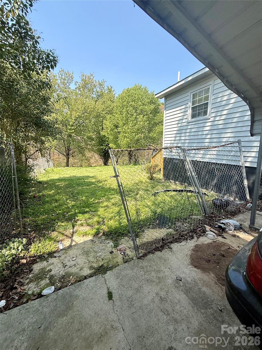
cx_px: 131
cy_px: 175
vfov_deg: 102.1
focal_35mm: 14
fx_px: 141
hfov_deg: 85.7
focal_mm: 2.22
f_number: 2.2
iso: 50
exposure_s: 1/625
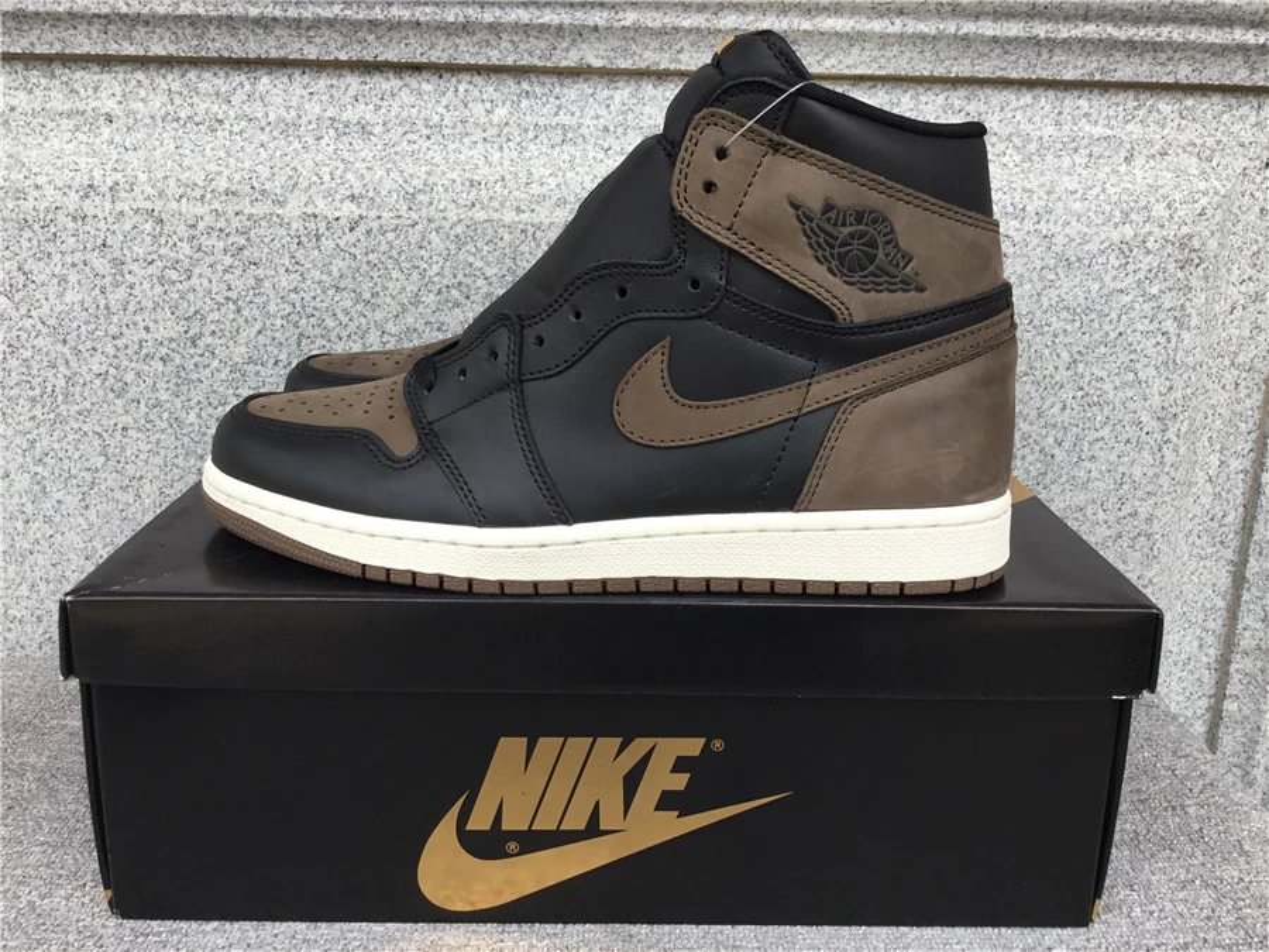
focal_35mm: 31
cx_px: 634
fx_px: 1136
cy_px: 476
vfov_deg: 45.4
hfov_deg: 58.4
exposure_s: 1/258
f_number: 2.4
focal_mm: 3.3
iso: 25
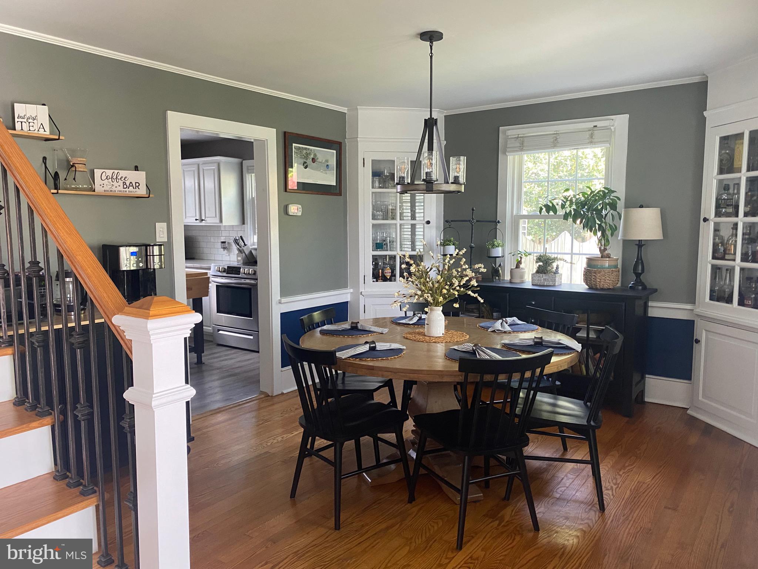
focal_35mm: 26
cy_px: 284
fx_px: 569
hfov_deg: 67.3
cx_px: 379
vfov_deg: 53.1
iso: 250
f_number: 1.8
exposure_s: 1/60
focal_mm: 4.25
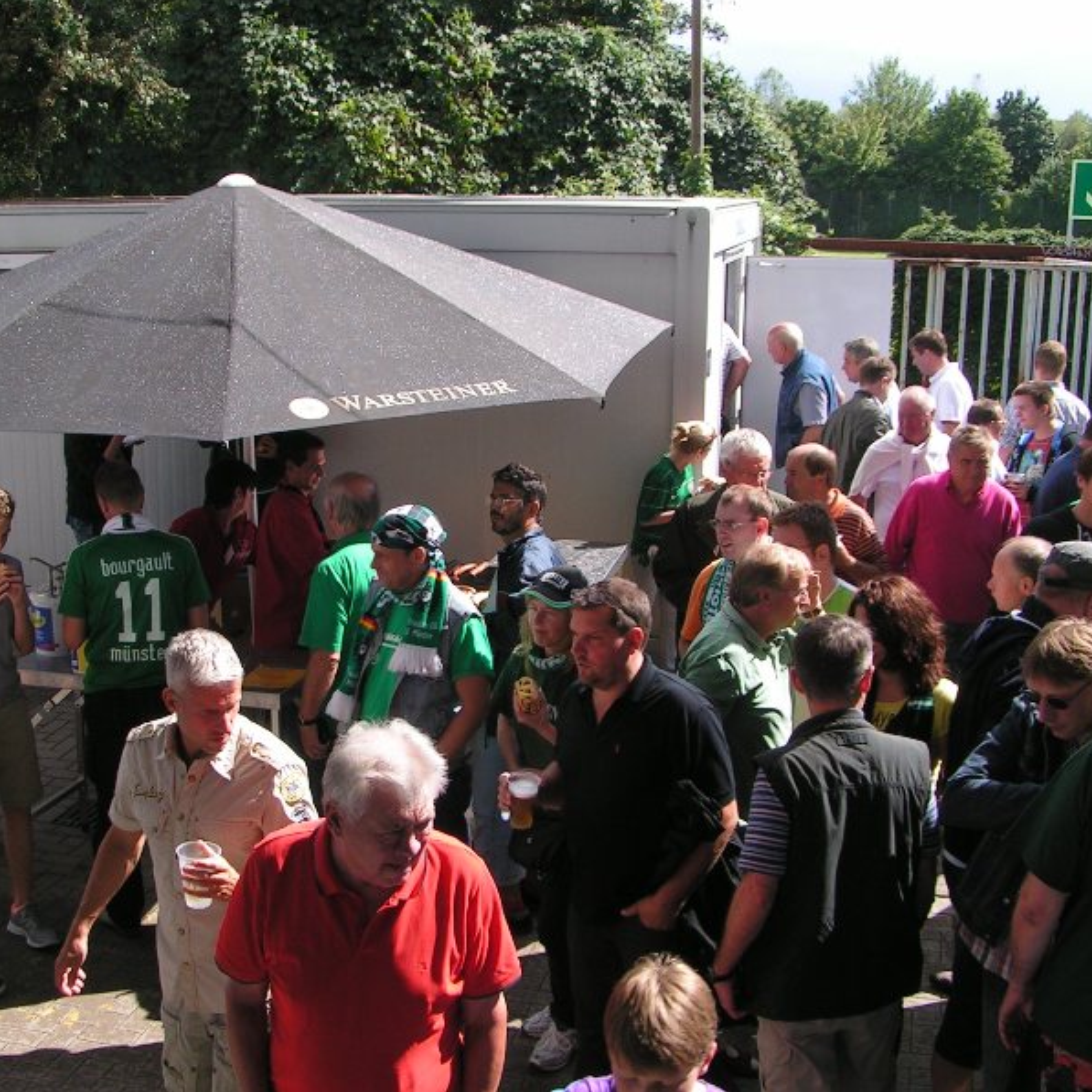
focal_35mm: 45
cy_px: 545
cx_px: 406
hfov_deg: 37.3
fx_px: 1606
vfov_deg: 37.6
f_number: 5.6
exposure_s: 1/200
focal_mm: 5.8
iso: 50
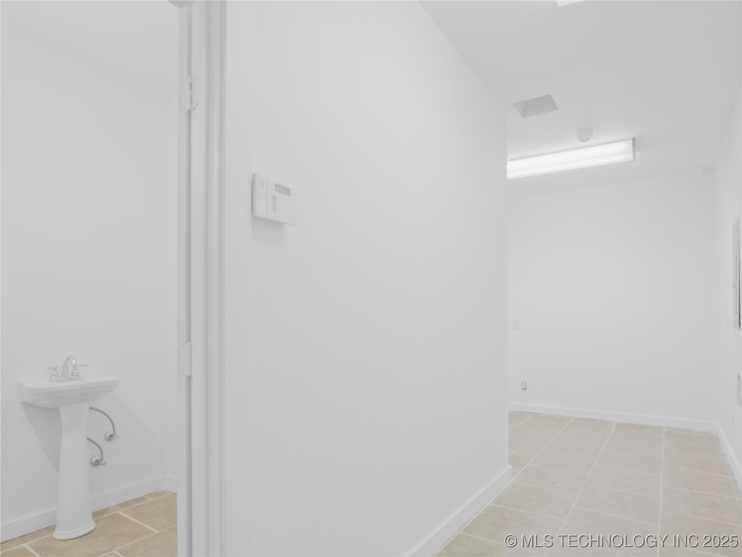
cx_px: 371
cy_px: 278
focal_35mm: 18
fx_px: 386
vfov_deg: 71.6
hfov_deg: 87.7
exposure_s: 1/6
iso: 500
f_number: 9
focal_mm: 9
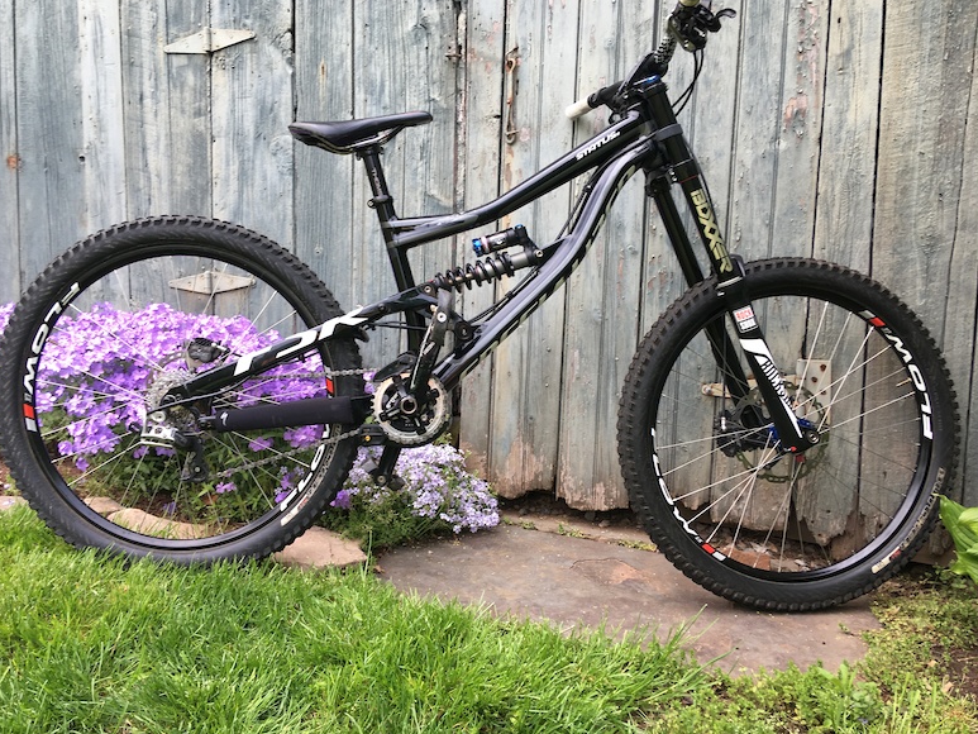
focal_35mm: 30
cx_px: 473
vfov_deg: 46.8
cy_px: 356
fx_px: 848
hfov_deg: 59.9
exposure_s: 1/121
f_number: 2.2
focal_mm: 4.15
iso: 25
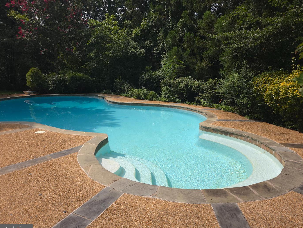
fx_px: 210
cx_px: 152
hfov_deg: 71.6
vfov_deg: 56.8
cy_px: 118
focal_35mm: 24
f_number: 1.7
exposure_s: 1/454
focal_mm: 6.3
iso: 12
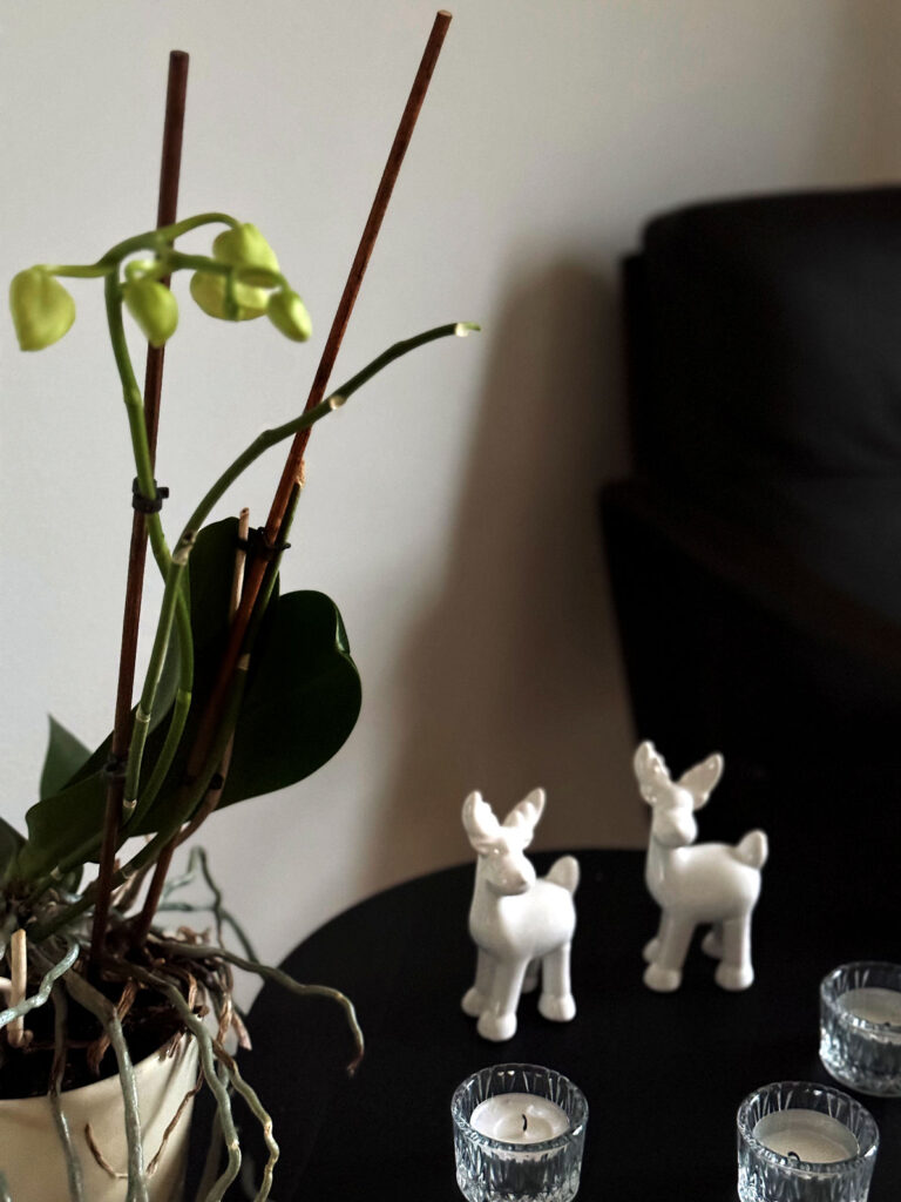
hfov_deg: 30.3
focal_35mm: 48
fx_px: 1666
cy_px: 601
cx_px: 450
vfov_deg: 39.7
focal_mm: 6.76
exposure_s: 1/19
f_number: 1.78
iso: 800
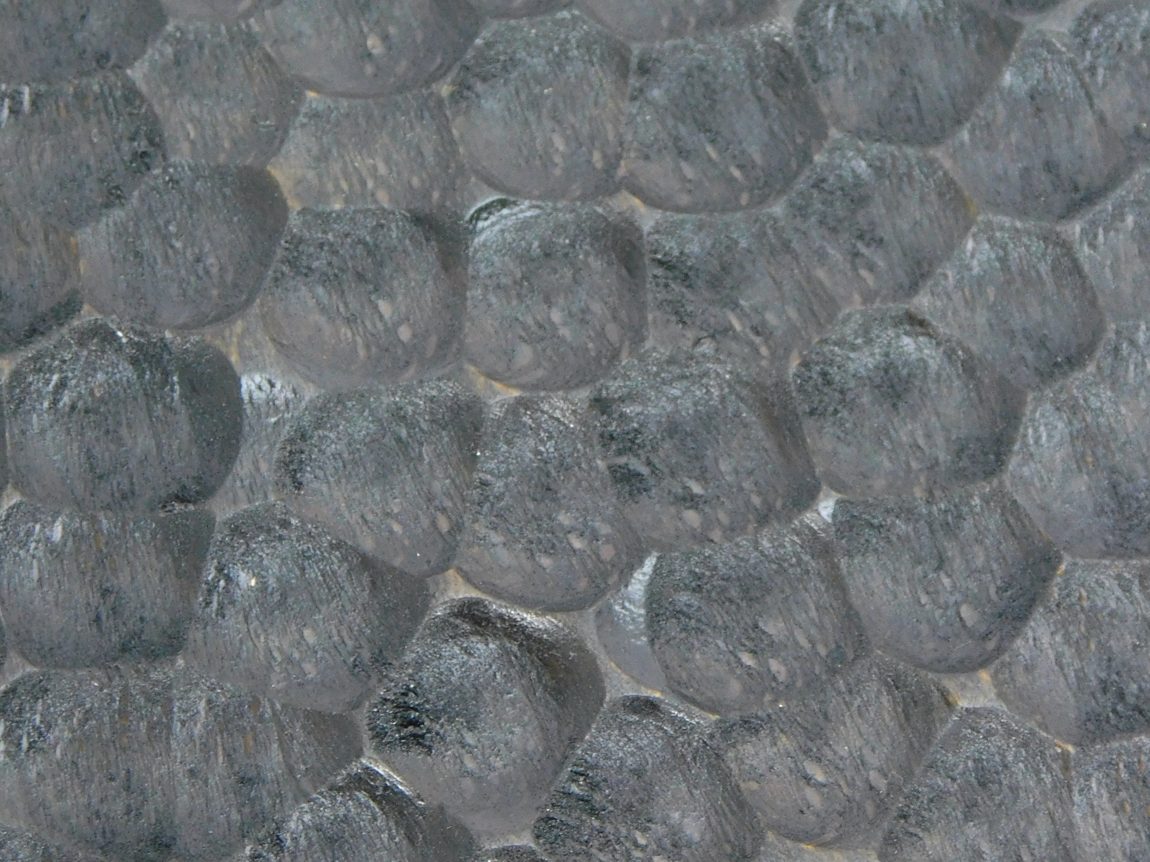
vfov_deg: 8.5
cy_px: 394
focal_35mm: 174
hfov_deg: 11.4
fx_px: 5780
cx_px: 762
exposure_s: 1/30
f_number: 4.8
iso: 200
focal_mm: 20.3
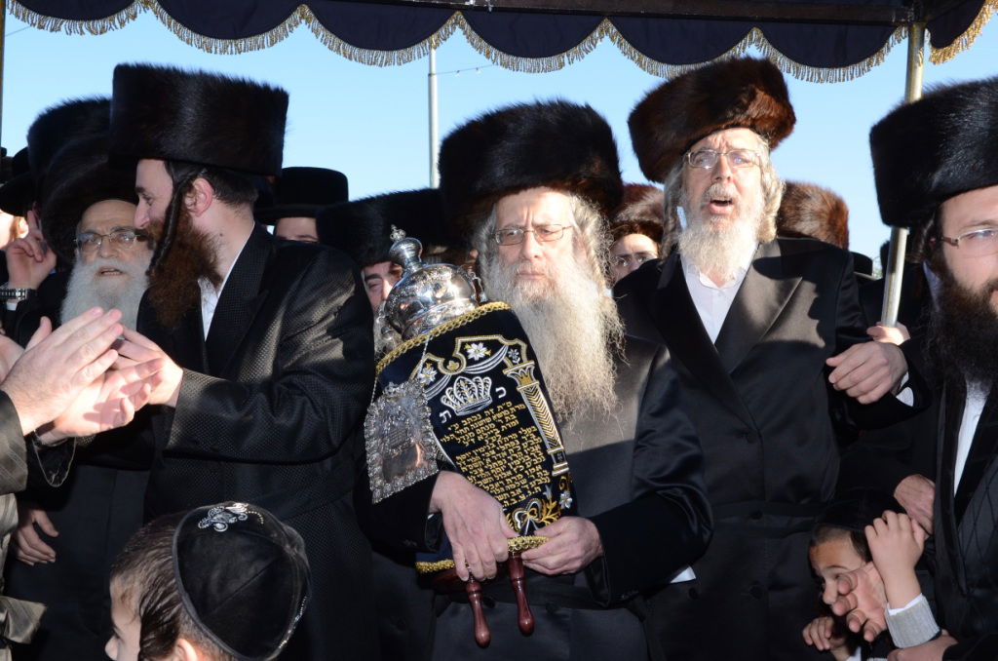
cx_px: 499
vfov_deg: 34.1
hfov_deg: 49.6
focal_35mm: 39
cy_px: 330
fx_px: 1079
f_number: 8
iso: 320
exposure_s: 1/250
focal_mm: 26
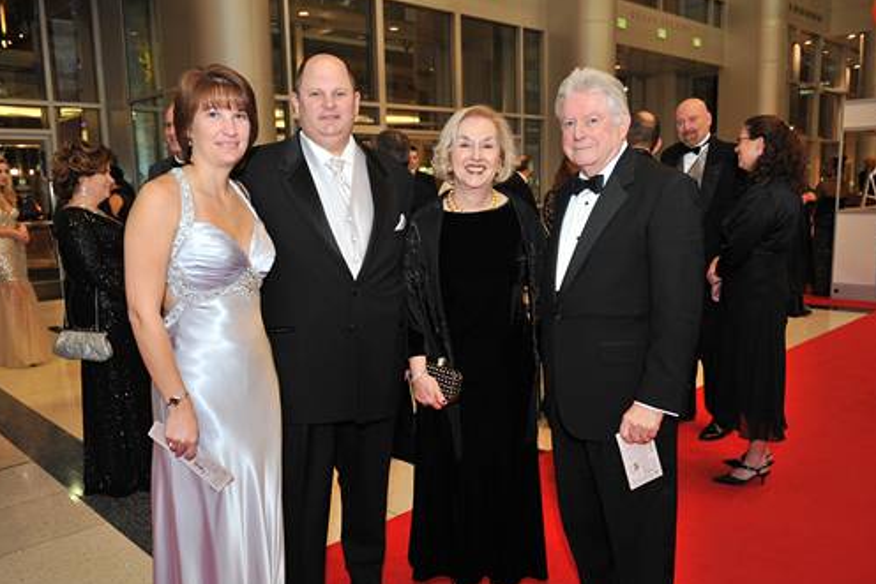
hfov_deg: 60.3
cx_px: 442
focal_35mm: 31
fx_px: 755
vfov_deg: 42.3
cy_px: 309
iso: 1600
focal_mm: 28
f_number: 3.5
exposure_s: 1/125
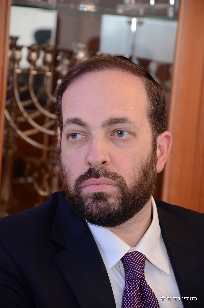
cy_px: 154
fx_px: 1344
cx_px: 102
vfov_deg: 13.1
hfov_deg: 8.7
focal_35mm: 158
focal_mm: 105
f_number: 5.6
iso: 1600
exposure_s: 1/100
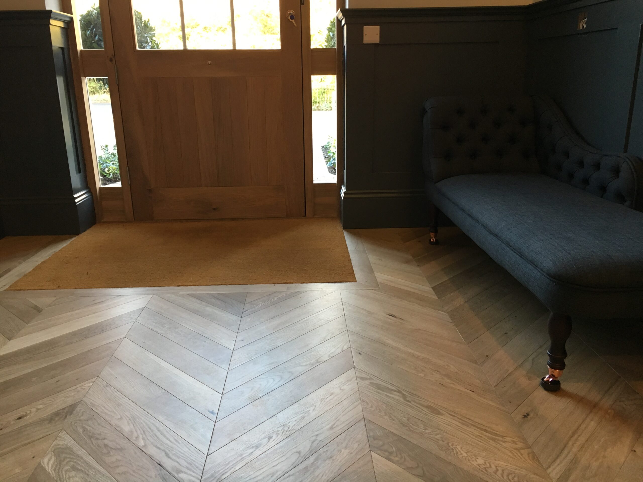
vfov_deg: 48.2
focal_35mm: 29
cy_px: 241
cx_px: 322
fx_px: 539
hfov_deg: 61.7
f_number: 2.2
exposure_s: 1/33
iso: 125
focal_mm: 4.15
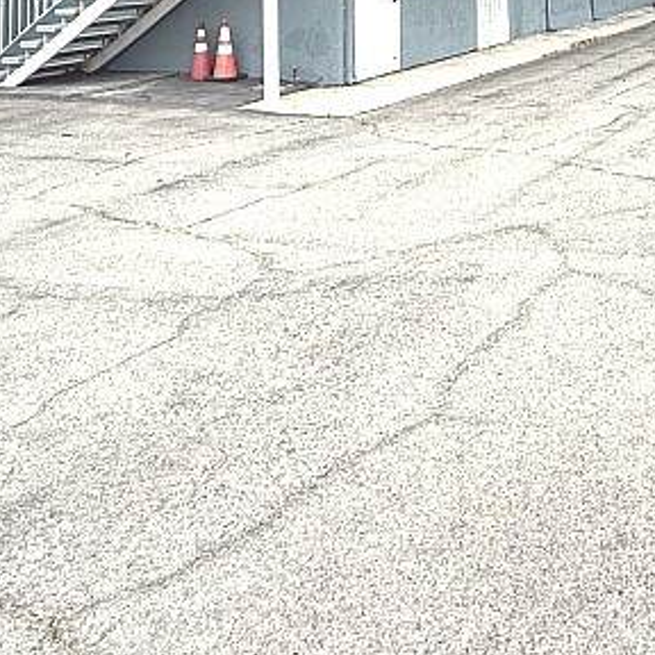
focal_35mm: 43
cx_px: 603
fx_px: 921
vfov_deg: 32.7
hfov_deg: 36.5
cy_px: -121
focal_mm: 2.22
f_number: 2.2
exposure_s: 1/442
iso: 50
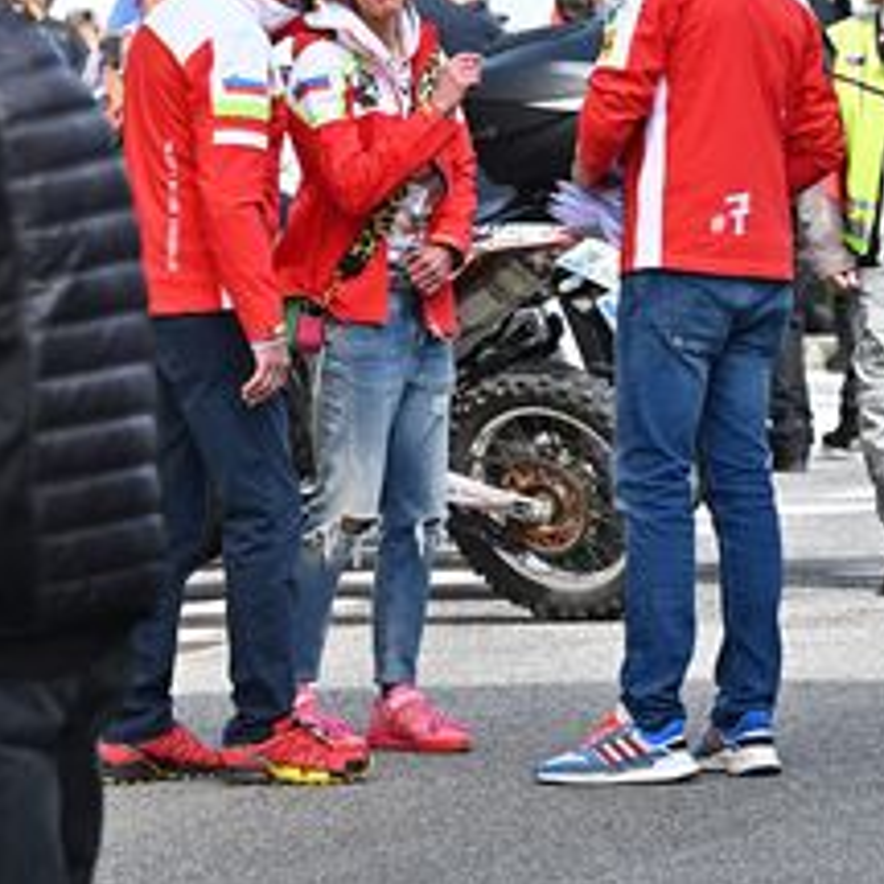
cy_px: 275
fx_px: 10286
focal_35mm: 356
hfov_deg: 4.9
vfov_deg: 4.9
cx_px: 489
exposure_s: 1/1600
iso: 1600
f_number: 10
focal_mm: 200
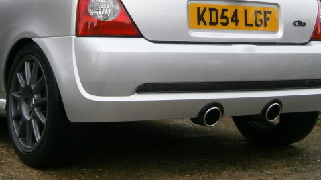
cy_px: 33
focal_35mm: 83
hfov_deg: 25.6
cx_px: 139
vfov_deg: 14.5
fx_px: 706
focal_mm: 6.4
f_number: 3.1
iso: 250
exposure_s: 1/250
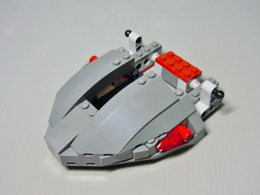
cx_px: 130
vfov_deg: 46.8
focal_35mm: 30
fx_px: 225
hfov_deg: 60.0
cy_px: 98
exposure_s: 1/25
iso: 200
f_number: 3.5
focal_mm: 5.4
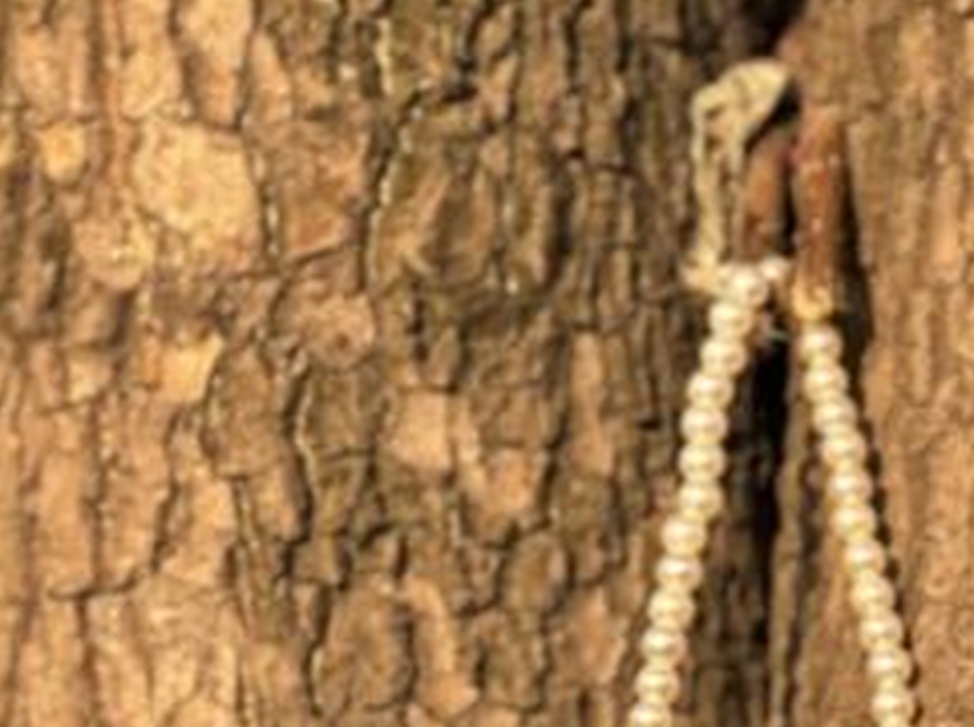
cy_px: 1349
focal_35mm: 256
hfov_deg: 7.7
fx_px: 7192
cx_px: 748
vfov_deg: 5.7
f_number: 2.8
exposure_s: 1/121
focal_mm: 9
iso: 50
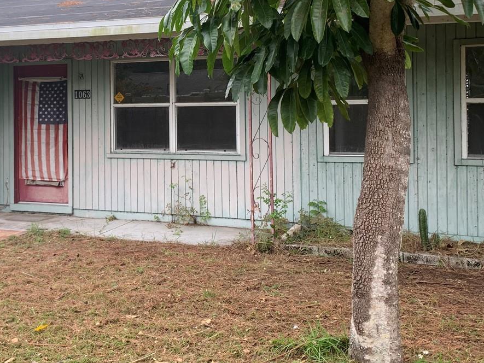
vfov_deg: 30.6
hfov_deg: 40.0
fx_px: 657
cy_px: 114
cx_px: 171
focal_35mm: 47
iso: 25
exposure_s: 1/184
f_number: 1.8
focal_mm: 4.25
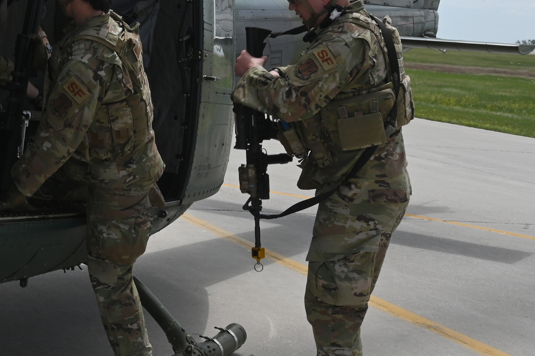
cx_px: 47
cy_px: 36
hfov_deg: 25.2
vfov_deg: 17.2
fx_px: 1159
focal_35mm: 78
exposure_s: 1/200
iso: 200
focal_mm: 35
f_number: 18
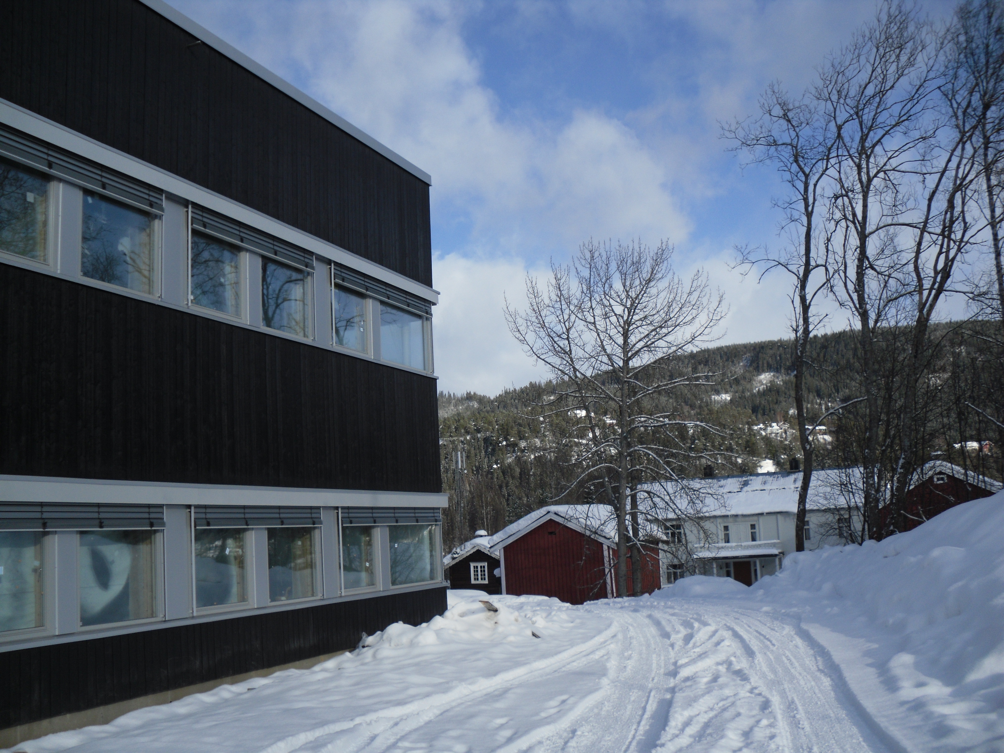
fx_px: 1015
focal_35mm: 35
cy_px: 376
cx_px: 502
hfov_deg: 52.6
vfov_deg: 40.7
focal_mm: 6.3
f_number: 7.6
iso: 80
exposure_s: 1/245
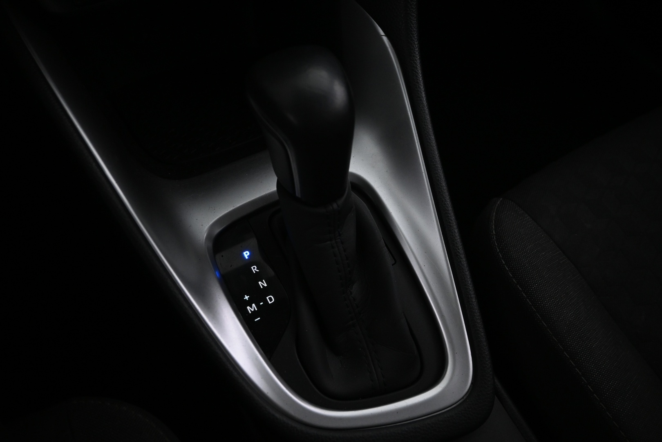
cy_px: 221
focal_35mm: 30
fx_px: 552
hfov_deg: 61.9
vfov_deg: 43.6
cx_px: 331
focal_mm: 20
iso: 1600
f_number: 3.8
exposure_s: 1/25
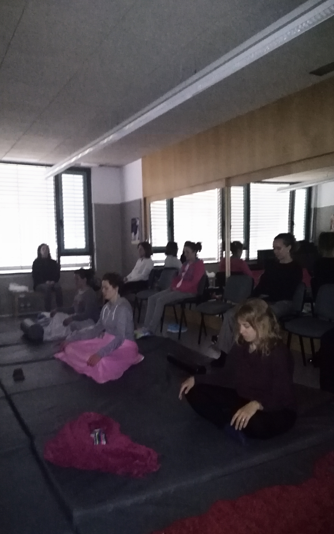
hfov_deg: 44.5
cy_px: 270
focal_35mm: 28
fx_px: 408
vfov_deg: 66.5
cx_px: 155
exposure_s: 1/12
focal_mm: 3.83
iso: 4012
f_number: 2.2
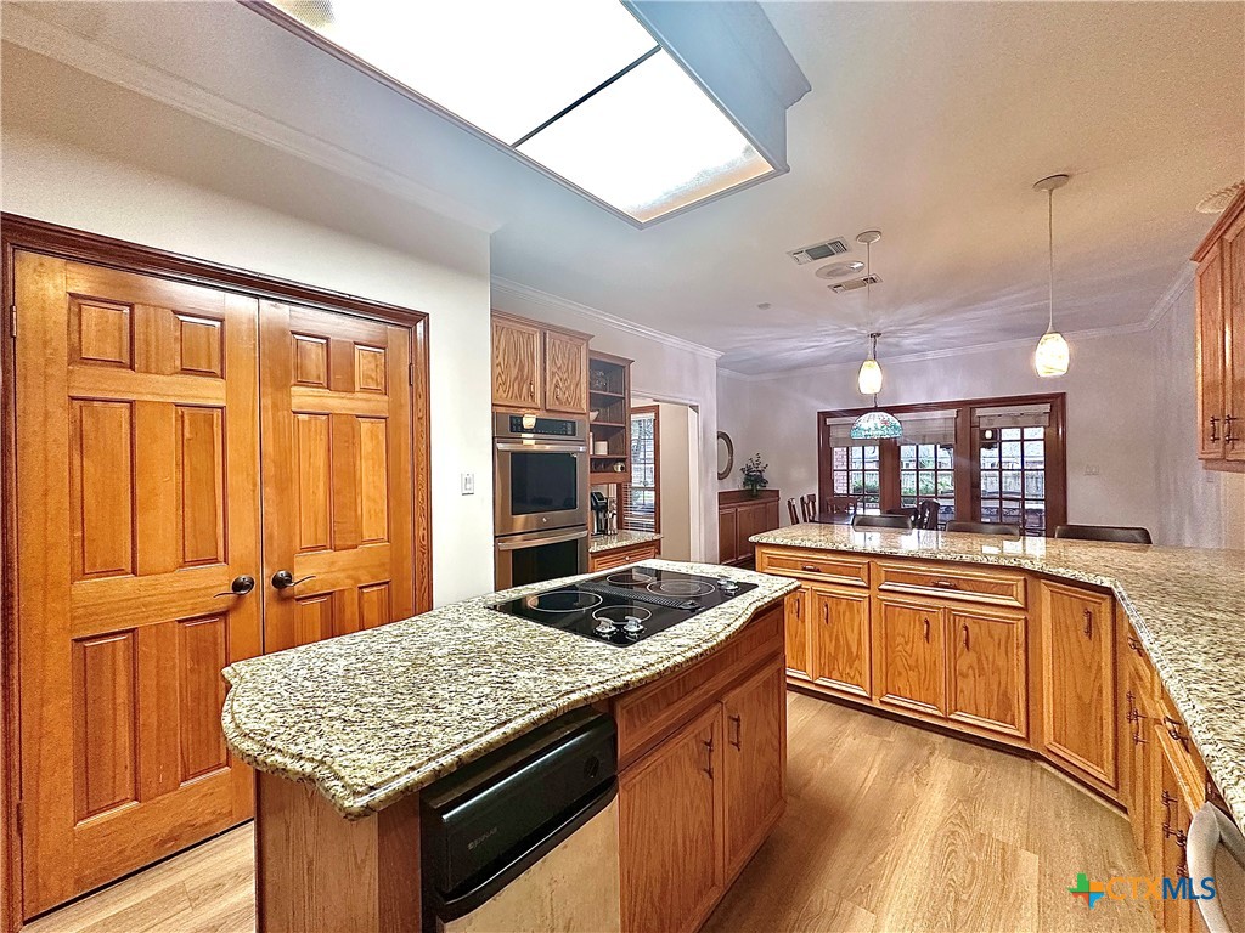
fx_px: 504
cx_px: 622
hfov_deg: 102.1
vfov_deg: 85.7
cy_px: 466
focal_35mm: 14
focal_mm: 2.22
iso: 320
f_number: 2.2
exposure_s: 1/120
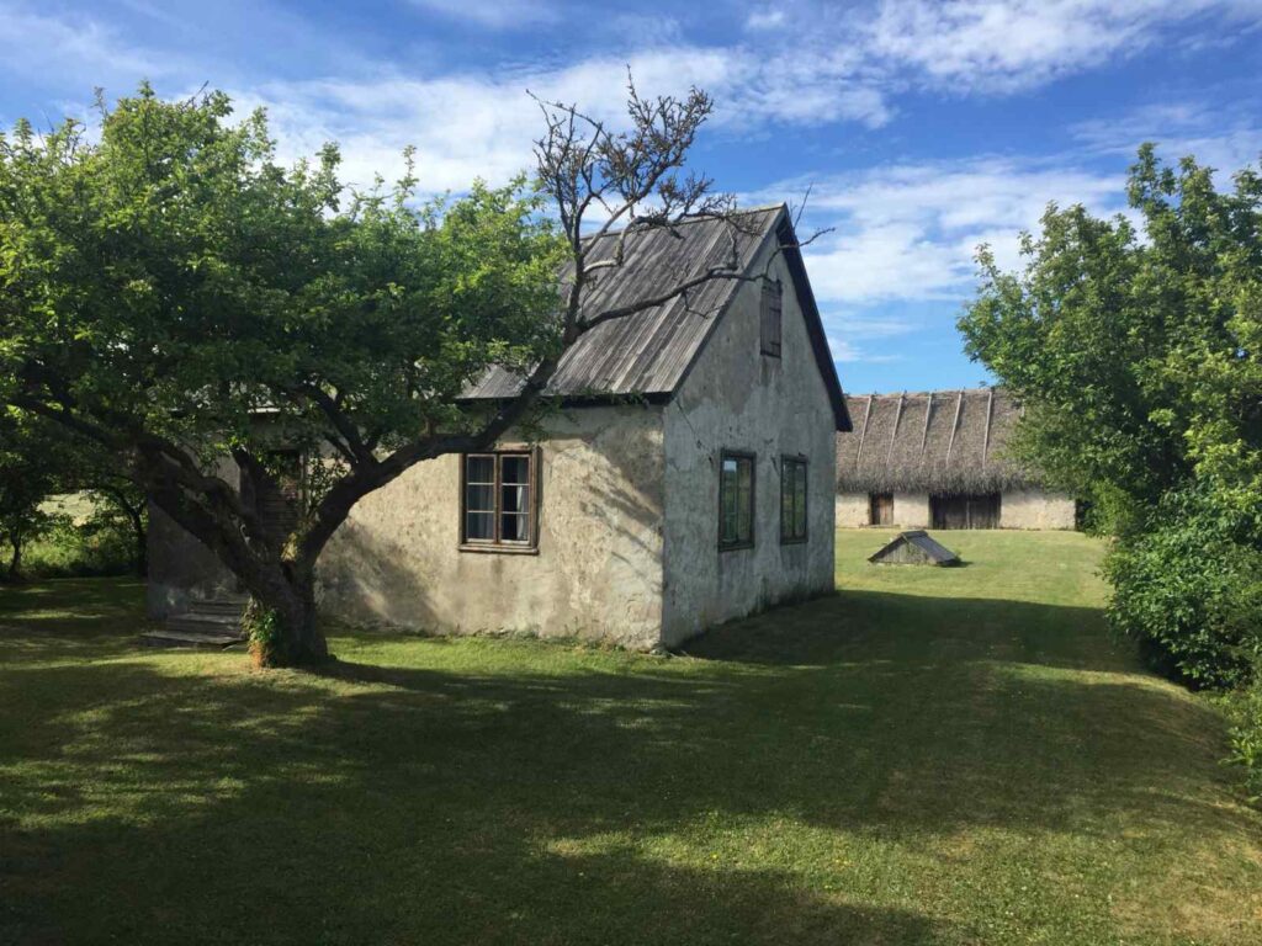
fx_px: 1057
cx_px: 631
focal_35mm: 29
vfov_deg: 48.2
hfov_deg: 61.7
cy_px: 473
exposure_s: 1/1464
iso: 32
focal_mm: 4.15
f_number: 2.2
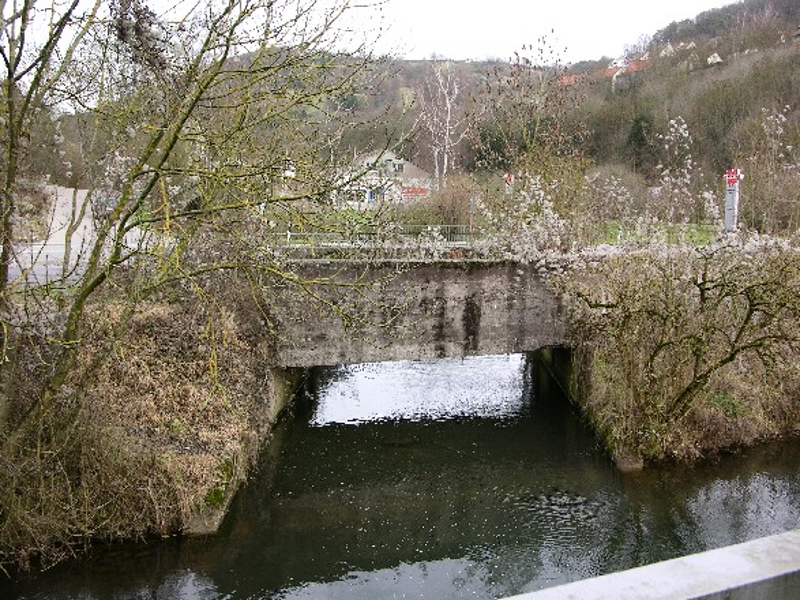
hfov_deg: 47.9
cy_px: 300
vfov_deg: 36.8
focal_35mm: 39
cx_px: 400
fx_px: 901
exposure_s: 1/44.4
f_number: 4.1
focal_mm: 10
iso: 50
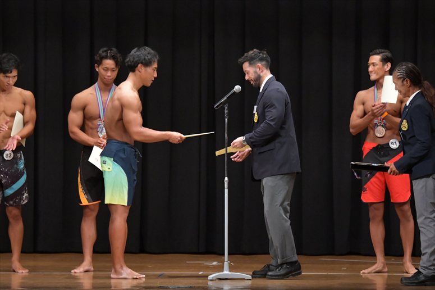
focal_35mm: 202
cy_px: 145
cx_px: 218
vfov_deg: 6.8
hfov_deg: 10.2
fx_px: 2440
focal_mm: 135
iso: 6400
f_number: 5.6
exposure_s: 1/400
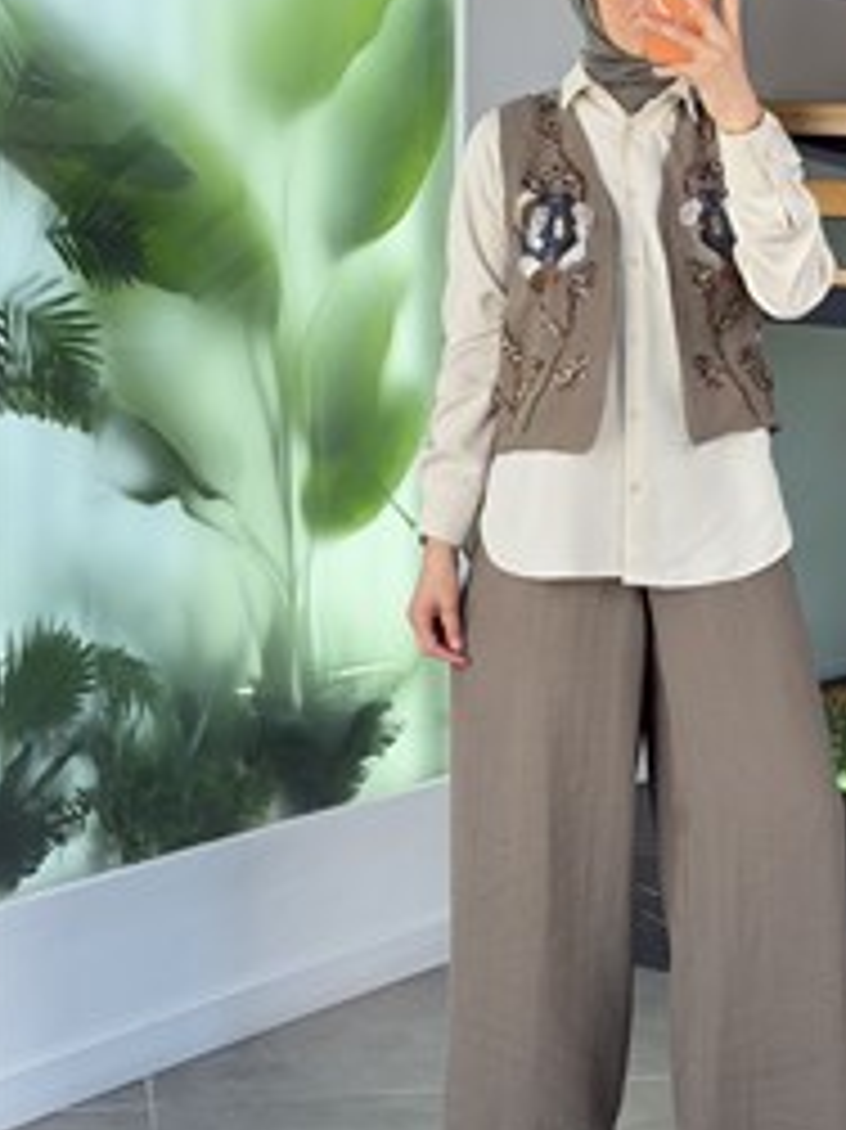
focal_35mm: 79
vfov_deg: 24.7
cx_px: 680
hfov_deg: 18.5
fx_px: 2576
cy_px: 425
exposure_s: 1/182
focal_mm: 6.76
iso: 64
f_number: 1.78
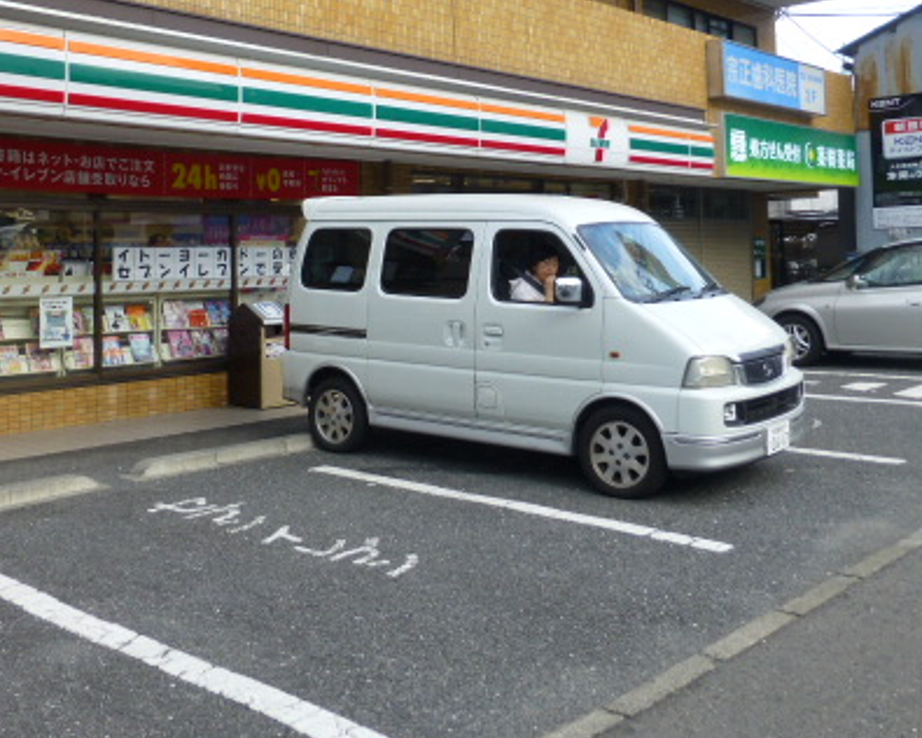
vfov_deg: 38.4
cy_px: 206
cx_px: 448
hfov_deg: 47.9
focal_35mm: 38
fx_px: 1037
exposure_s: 1/125
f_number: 4
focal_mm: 4.3
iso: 100
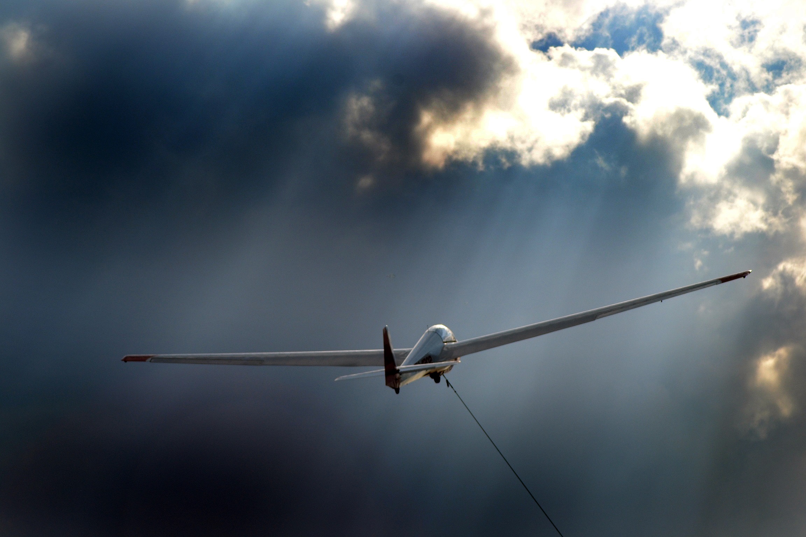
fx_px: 4869
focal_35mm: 218
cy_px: 268
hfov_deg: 9.5
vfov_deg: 6.3
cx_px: 403
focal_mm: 145
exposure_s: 1/1600
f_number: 9
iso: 400
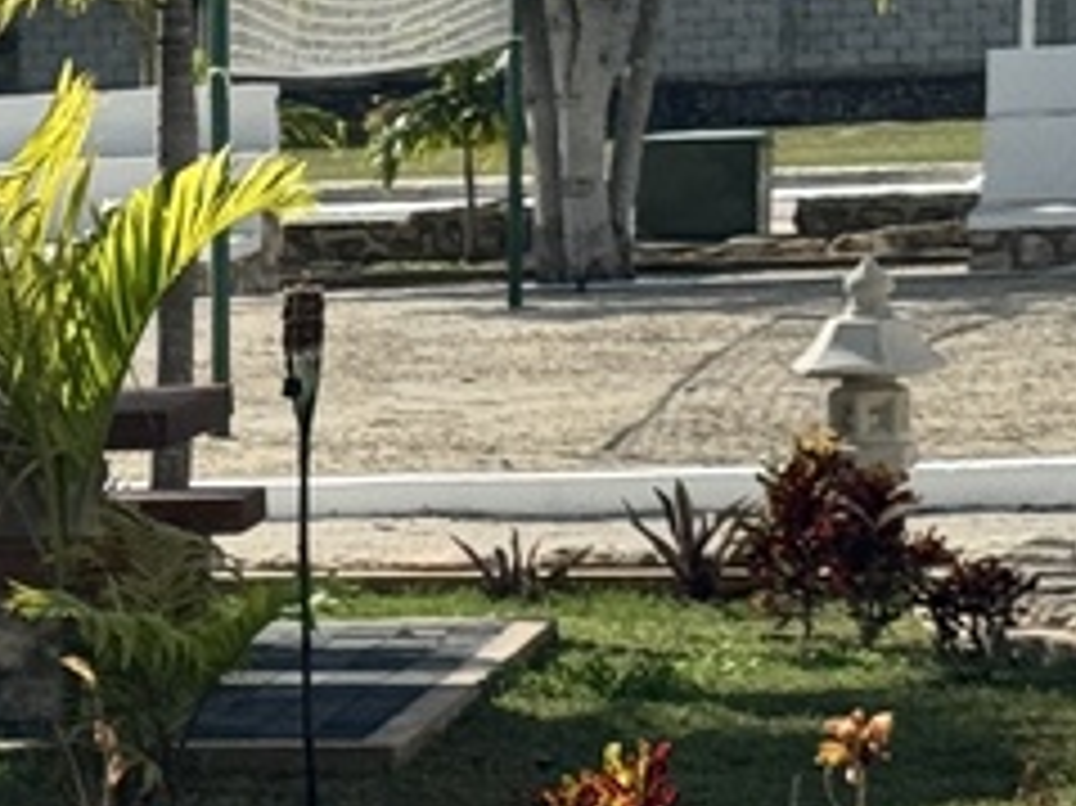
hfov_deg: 7.9
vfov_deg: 6.1
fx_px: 7487
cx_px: -1090
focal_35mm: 241
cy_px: 1180
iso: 64
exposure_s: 1/7092
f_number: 1.78
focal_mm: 6.76
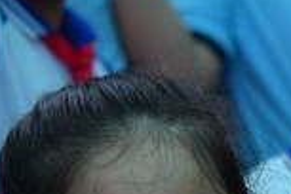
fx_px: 2263
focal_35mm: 280
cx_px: 295
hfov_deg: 7.3
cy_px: 269
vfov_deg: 4.9
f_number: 4.5
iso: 160
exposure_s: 1/320
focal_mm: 66
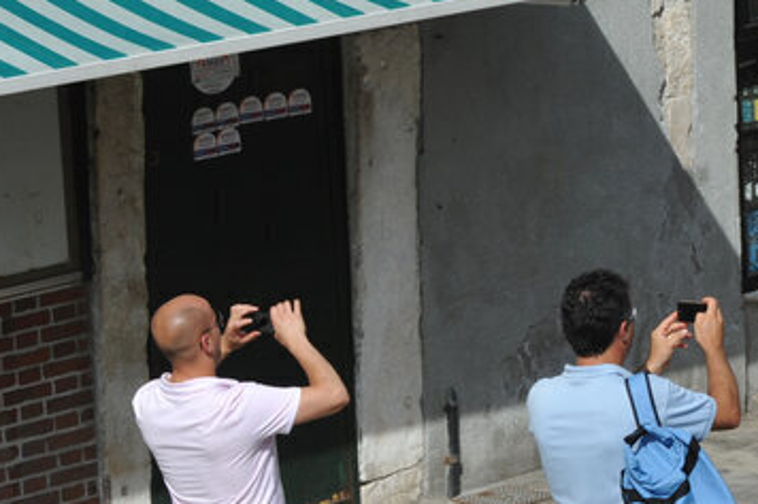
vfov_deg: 3.8
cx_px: 1005
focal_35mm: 365
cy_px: 342
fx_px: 7681
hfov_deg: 5.6
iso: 250
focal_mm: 120
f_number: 10
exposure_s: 1/400
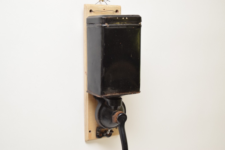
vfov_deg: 23.8
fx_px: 356
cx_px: 112
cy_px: 75
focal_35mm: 57
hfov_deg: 35.0
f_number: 5.6
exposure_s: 1/100
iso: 800
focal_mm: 38
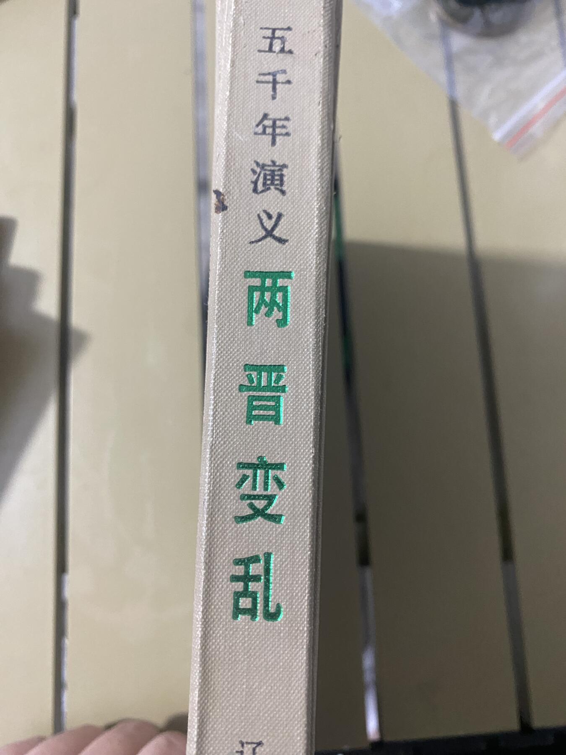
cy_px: 378
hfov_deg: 53.1
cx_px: 283
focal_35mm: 26
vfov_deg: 67.3
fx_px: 567
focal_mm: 4.25
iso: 320
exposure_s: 1/50
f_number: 1.8
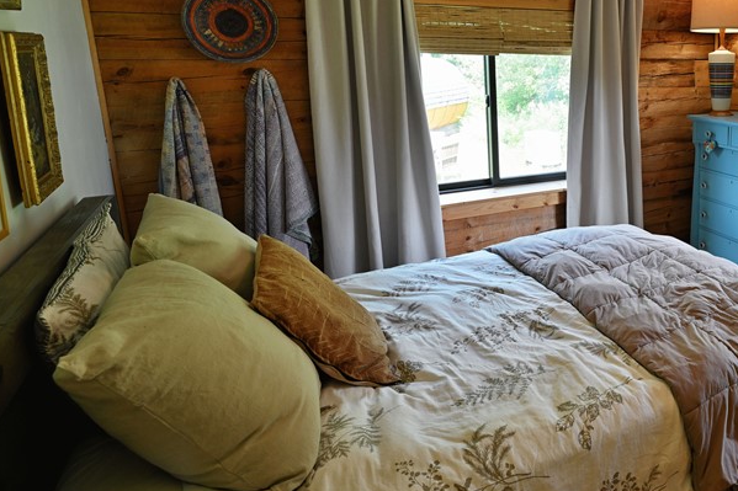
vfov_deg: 44.3
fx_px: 594
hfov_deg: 55.7
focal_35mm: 29
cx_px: 655
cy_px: 161
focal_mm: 16
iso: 250
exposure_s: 1/25
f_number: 5.6
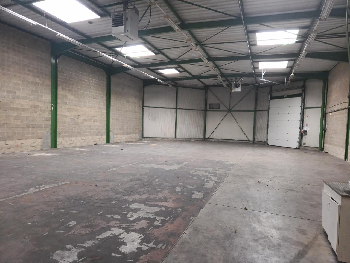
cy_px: 132
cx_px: 175
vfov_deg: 58.9
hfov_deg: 73.9
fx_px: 233
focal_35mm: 23
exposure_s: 1/50
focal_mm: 5.4
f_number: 1.8
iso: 400
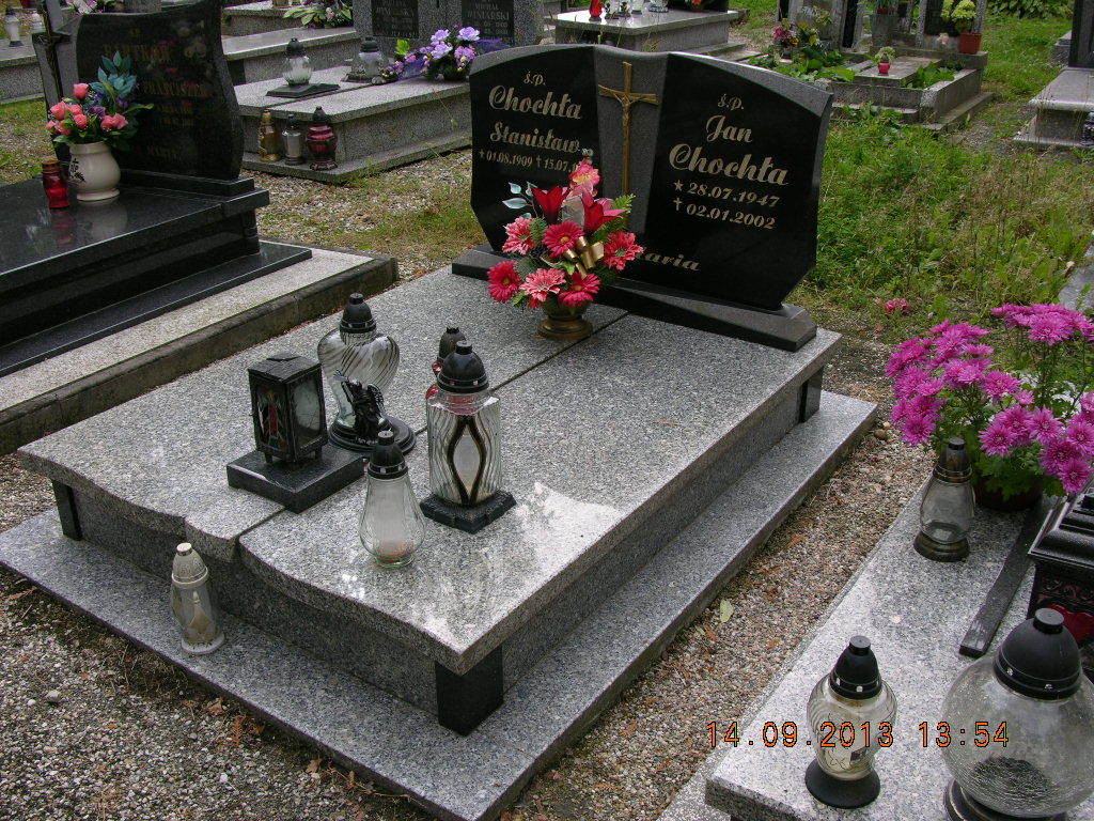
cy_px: 410
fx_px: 1106
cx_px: 547
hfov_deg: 52.6
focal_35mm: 35
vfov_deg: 40.7
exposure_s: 1/183
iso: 50
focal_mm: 8.9
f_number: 5
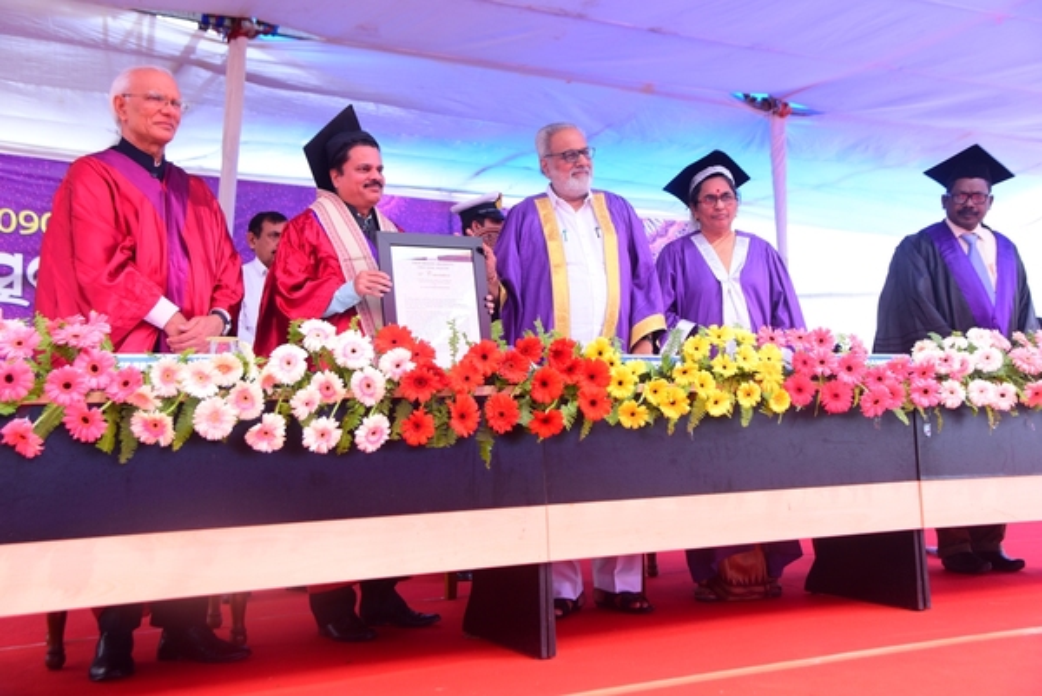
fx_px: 1101
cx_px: 521
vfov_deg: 35.1
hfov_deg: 50.7
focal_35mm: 38
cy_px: 348
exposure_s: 1/125
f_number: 4.5
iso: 250
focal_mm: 38
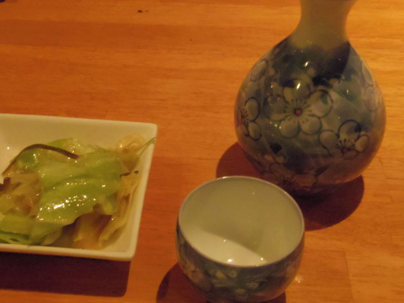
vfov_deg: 26.1
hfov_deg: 34.3
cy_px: 128
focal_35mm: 56
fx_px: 654
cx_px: 181
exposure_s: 1/10
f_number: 8
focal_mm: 8.5
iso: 3200
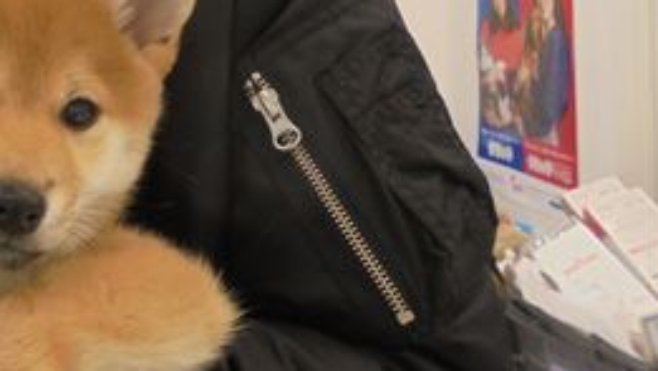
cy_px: -88
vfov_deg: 17.6
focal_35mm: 65
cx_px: -93
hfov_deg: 28.8
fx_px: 1134
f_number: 3.5
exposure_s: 1/30
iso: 100
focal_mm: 4.6
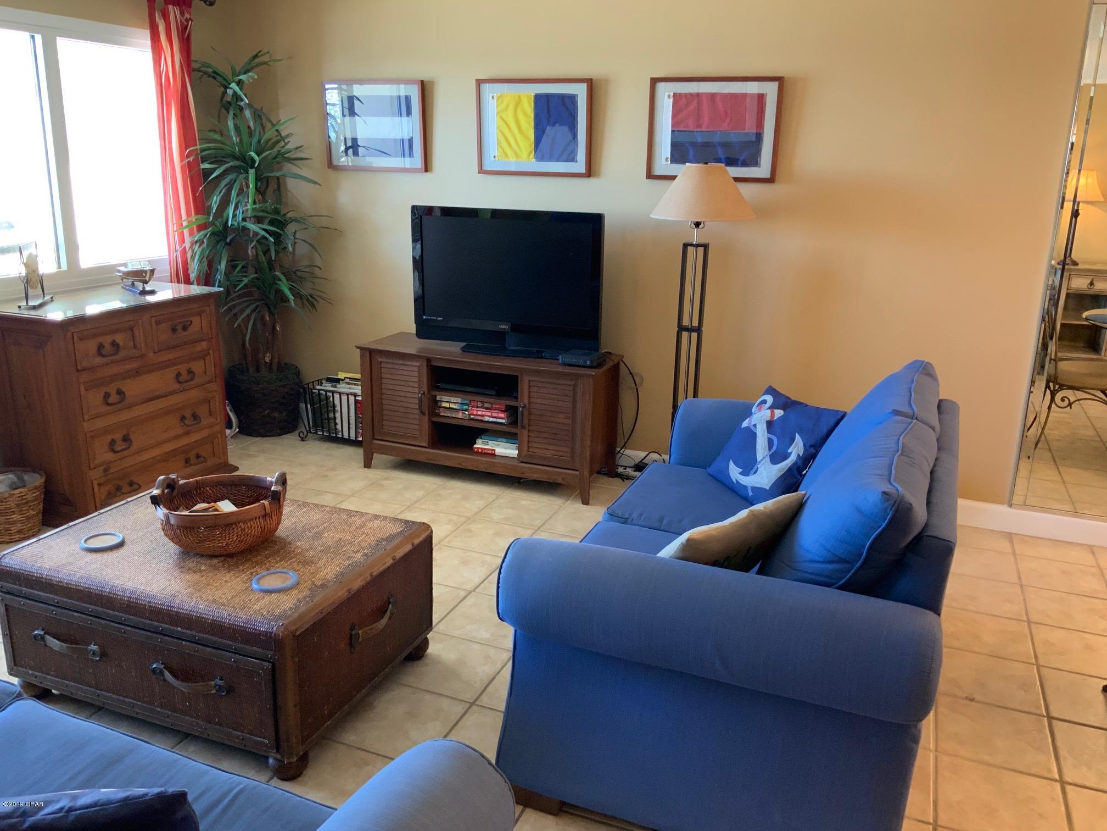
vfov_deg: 48.2
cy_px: 416
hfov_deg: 61.7
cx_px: 554
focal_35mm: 29
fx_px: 927
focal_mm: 3
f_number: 1.8
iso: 160
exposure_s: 1/60
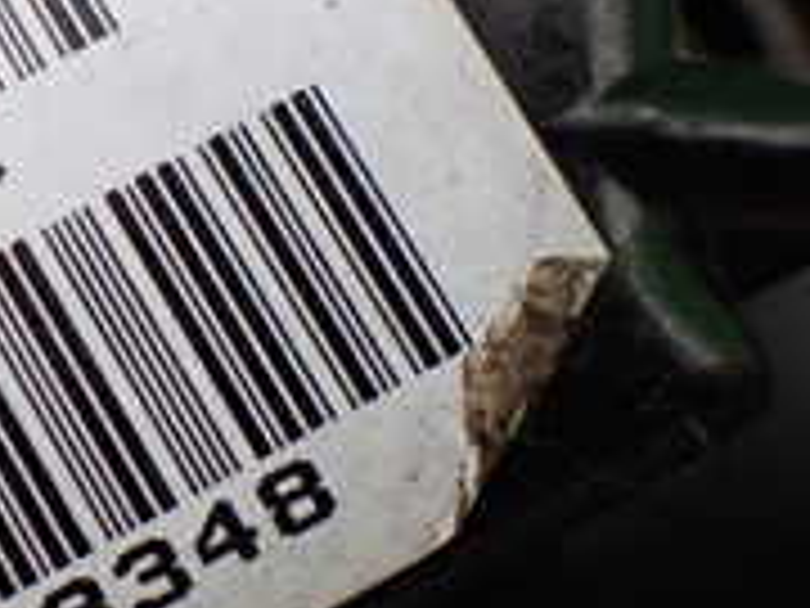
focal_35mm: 100
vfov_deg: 14.8
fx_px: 2340
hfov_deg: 17.8
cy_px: 378
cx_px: -356
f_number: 2.3
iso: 400
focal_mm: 5.4
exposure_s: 1/125
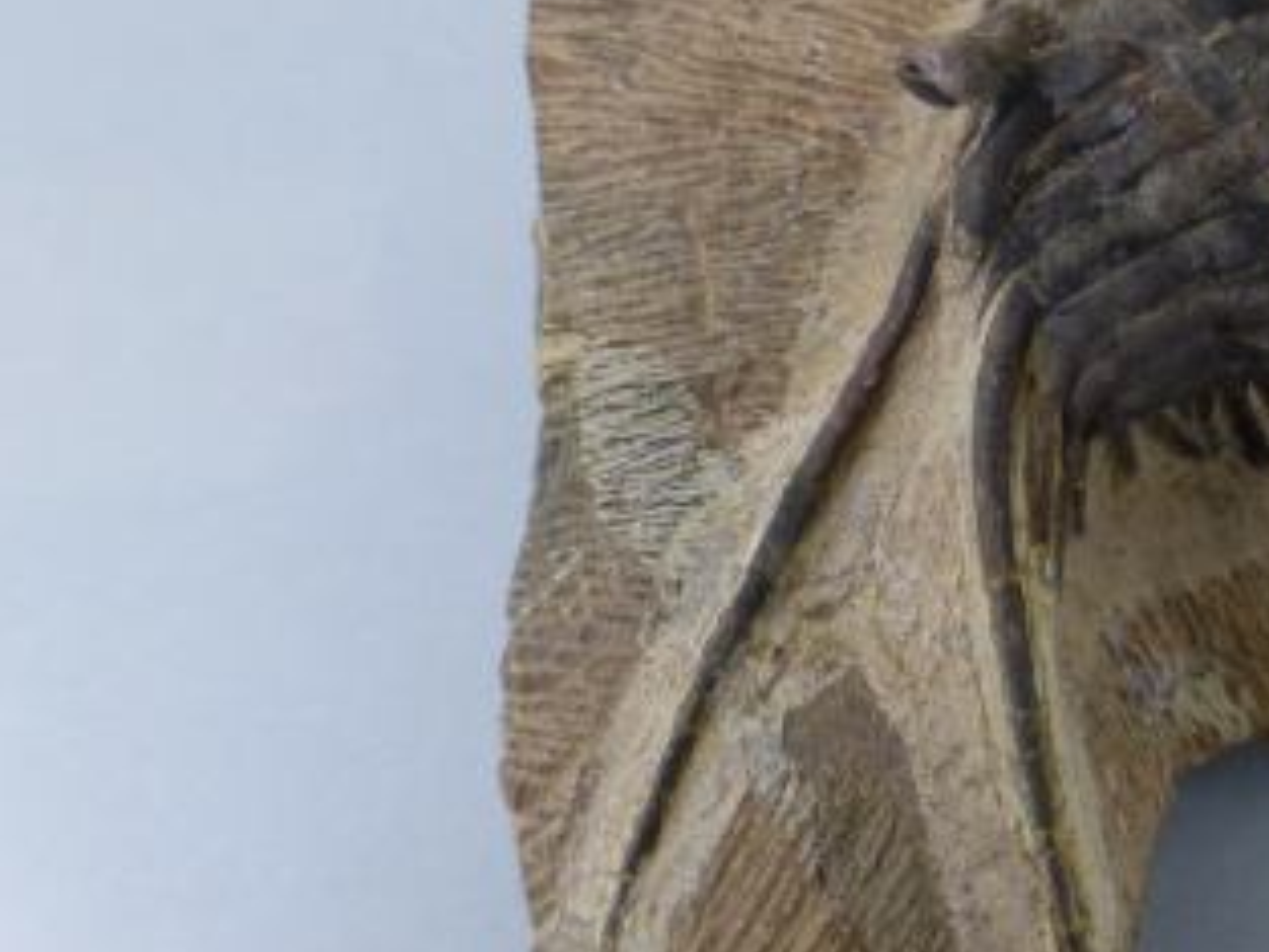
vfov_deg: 31.4
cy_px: 352
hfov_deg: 38.0
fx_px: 1687
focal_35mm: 46
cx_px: 1176
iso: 320
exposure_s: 1/60
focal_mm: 4.3
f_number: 3.3
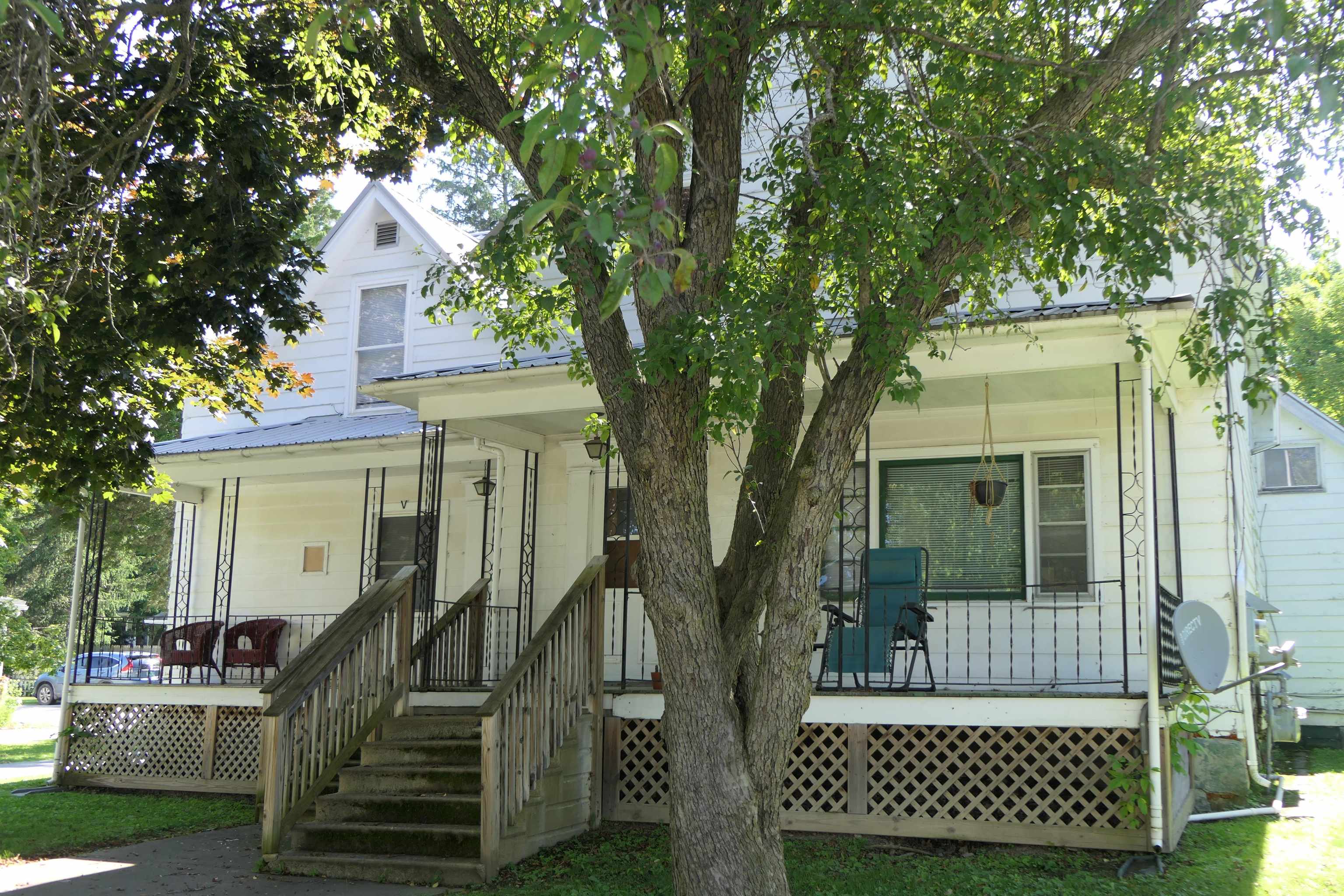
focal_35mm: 35
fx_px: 1307
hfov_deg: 54.4
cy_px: 448
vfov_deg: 37.9
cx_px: 672
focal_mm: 13
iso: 125
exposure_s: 1/160
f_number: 3.3
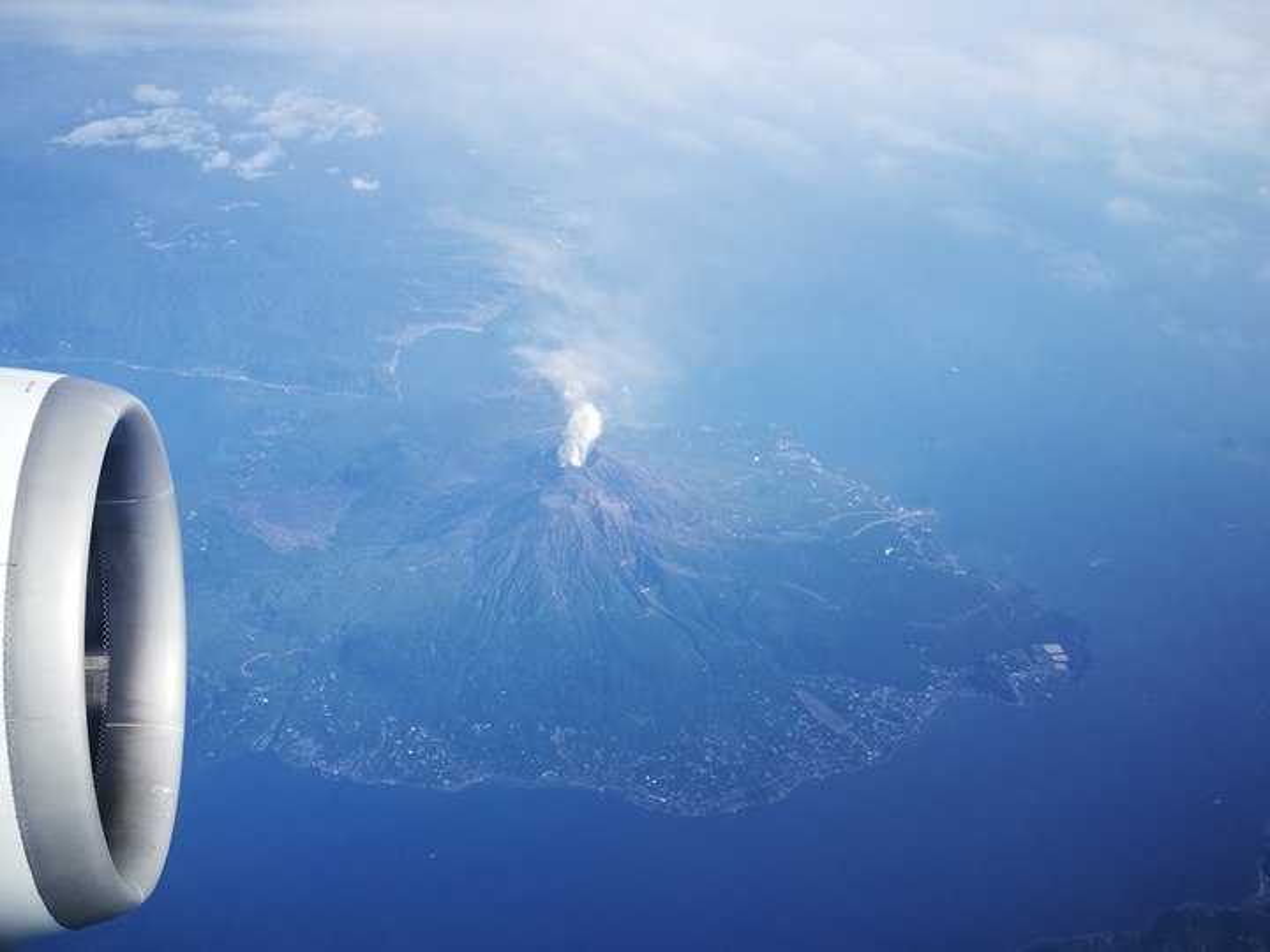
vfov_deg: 39.7
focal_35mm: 36
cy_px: 476
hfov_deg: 51.4
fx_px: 1321
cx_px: 635
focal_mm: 4.5
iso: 50
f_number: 2.2
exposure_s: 1/566
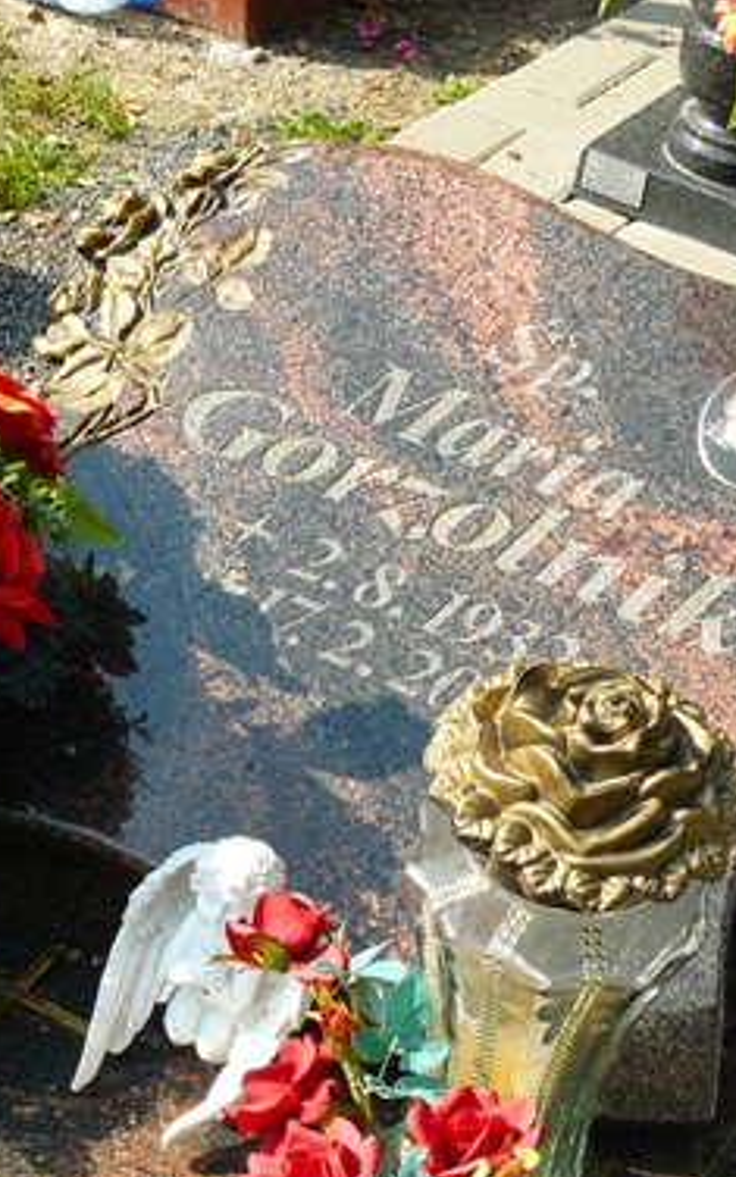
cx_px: 150
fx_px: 2086
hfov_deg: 19.8
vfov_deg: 31.4
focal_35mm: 65
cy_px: 723
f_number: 5
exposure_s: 1/200
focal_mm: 6
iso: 100
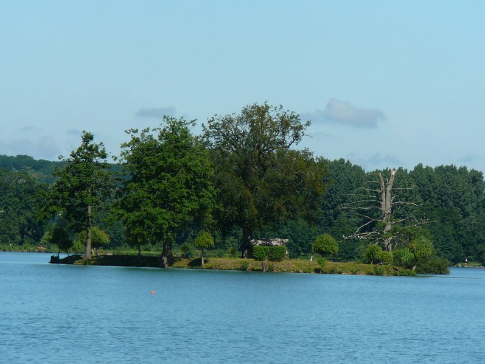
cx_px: 243
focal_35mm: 257
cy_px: 182
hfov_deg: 7.7
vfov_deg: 5.8
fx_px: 3601
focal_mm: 38
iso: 80
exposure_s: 1/400
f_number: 7.1
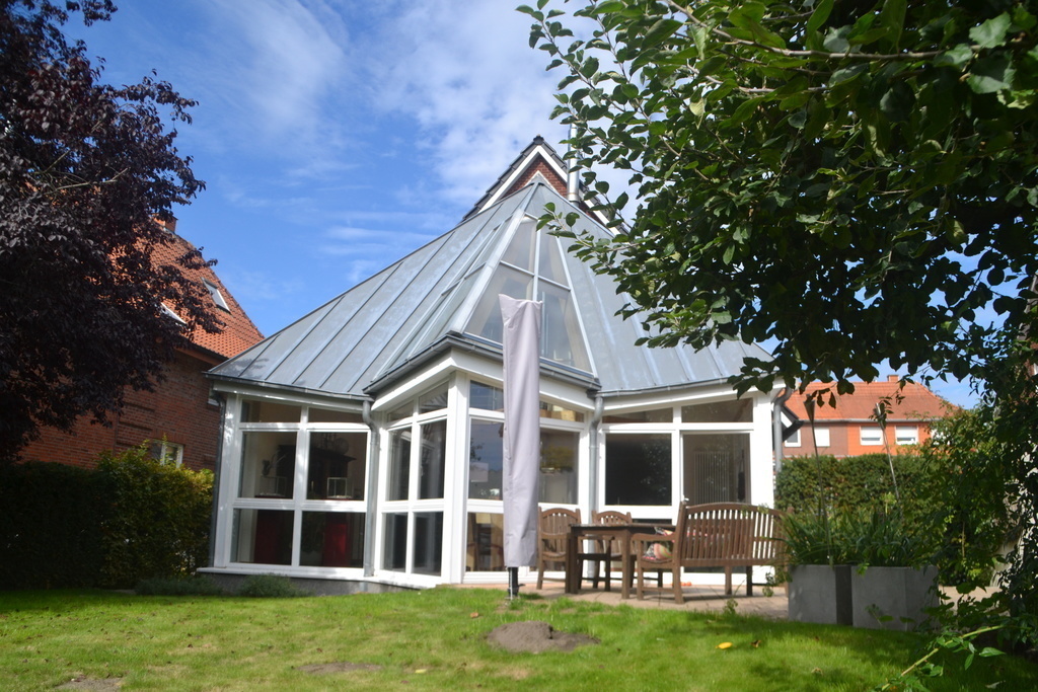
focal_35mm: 27
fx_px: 779
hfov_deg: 67.4
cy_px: 346
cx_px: 519
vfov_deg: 47.9
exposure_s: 1/1600
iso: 400
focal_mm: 18
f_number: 5.6
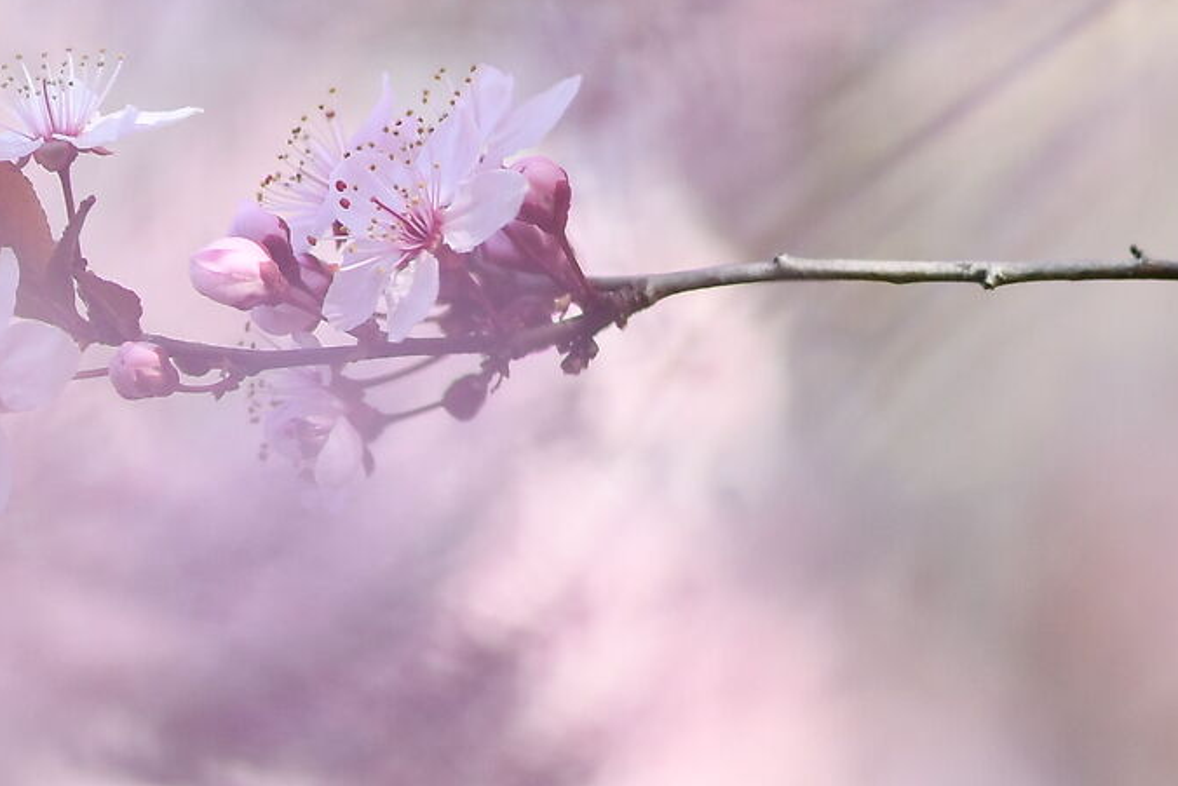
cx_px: 1528
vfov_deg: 3.0
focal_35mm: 451
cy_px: 523
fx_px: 14760
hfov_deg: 4.6
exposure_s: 1/1250
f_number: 1.8
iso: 160
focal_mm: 85
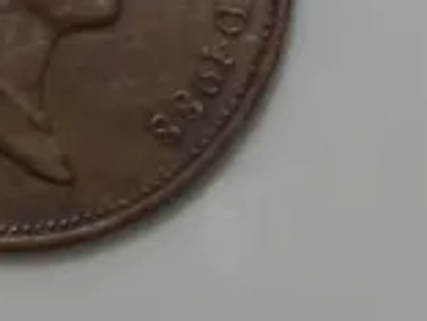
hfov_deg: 17.0
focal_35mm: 115
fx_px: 1419
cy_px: -11
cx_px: 115
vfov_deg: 12.7
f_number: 1.8
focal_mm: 4.22
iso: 821
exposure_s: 1/20
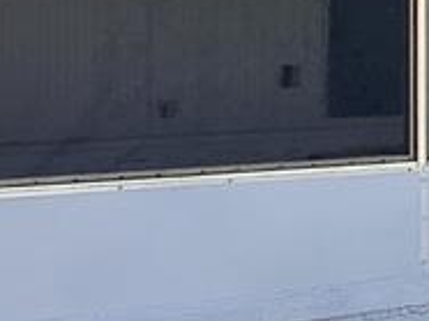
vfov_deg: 8.6
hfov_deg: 11.3
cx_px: 570
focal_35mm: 171
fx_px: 2116
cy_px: 7
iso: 25
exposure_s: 1/622
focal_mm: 3.3
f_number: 2.4
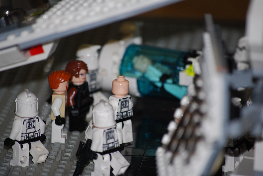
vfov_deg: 4.6
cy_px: 88
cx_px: 132
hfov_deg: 6.9
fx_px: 2194
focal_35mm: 300
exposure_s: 1/60
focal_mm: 200
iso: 200
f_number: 5.6
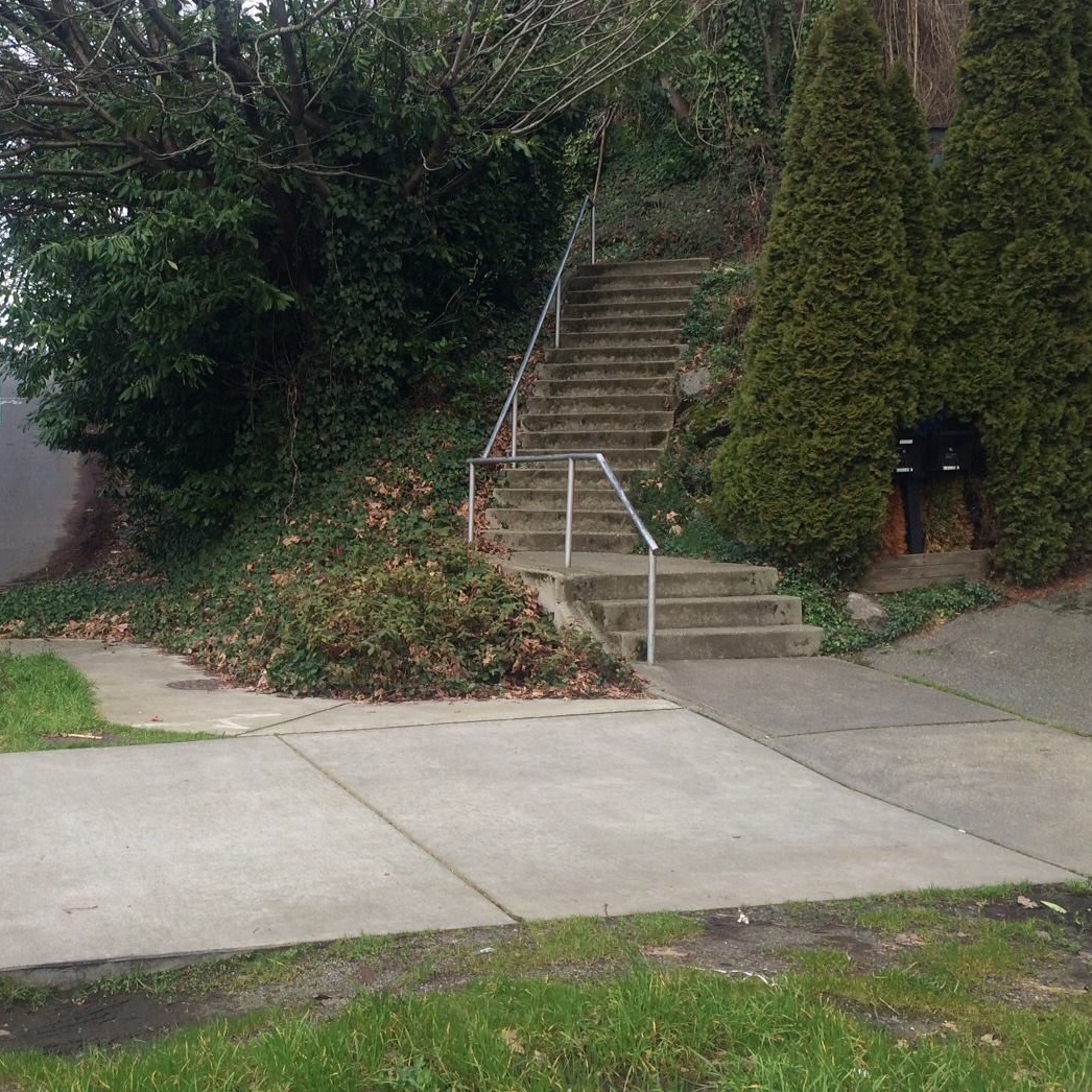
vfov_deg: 41.9
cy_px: 533
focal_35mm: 40
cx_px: 280
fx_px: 1428
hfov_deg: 40.7
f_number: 2.2
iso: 32
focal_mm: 4.15
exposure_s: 1/323
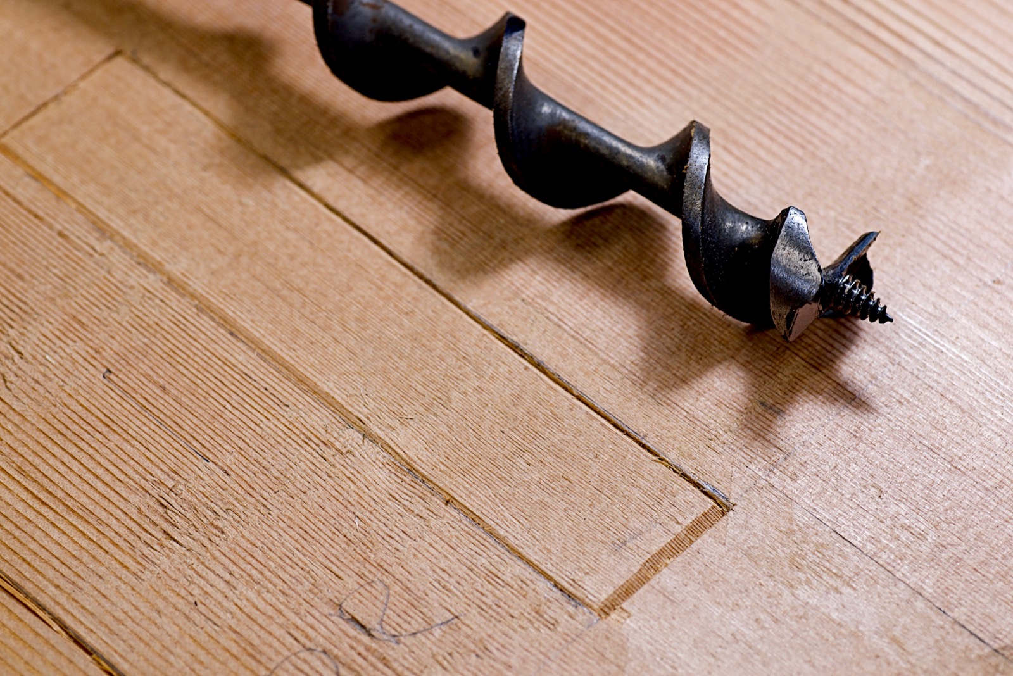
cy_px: 338
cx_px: 506
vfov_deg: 10.2
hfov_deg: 15.2
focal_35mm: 135
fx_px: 3800
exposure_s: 1/45
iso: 200
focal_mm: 90
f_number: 5.6
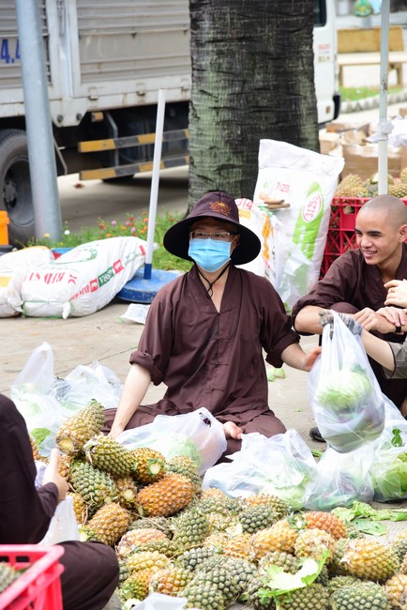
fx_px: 2033
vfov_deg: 17.1
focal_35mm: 120
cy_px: 305
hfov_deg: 11.4
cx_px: 204
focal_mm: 120
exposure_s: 1/160
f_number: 6.3
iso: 400
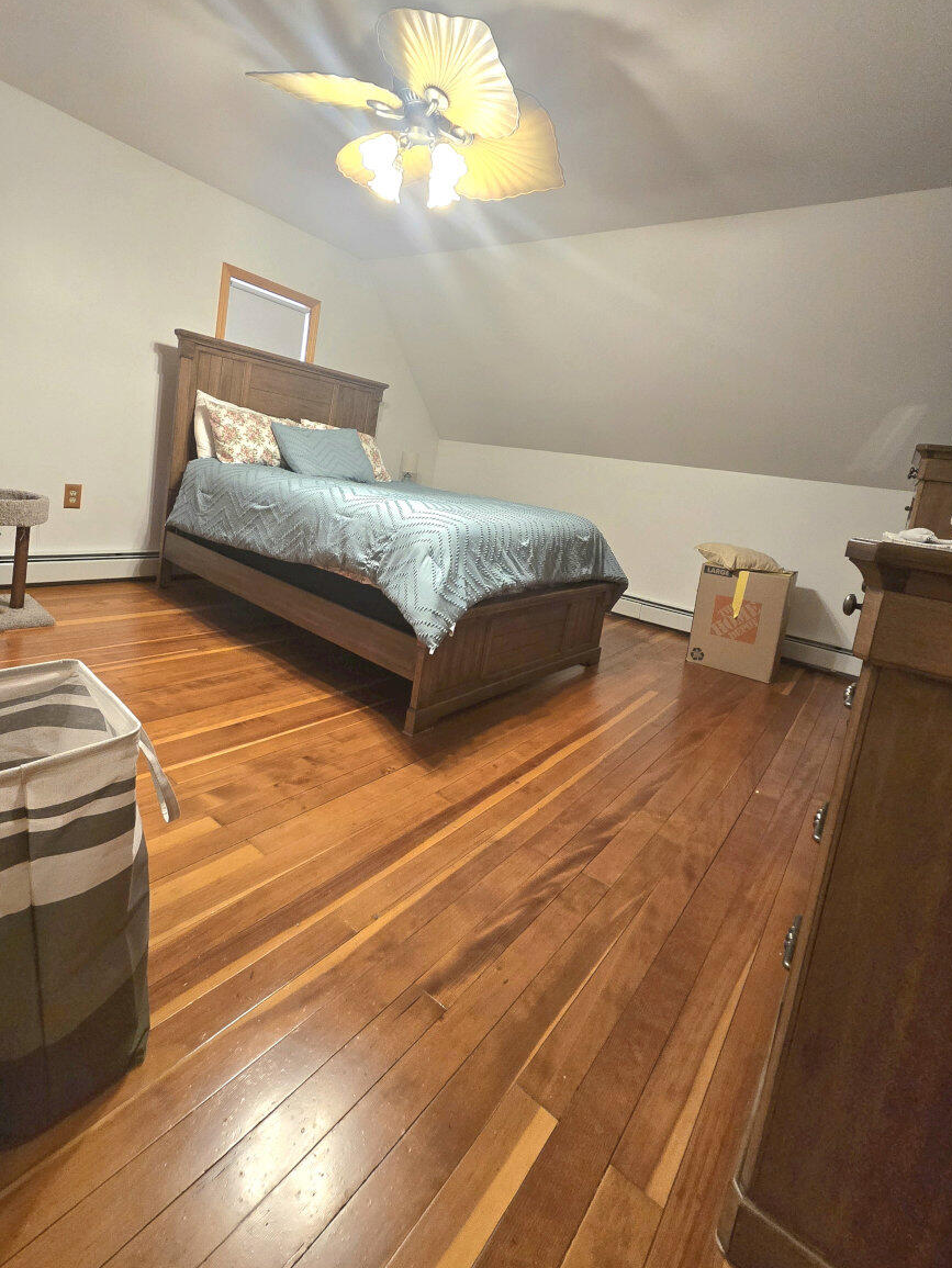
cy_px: 542
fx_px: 550
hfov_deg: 81.6
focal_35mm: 15
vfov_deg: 97.5
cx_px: 435
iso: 320
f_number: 2.2
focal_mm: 2.2
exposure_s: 1/60.2
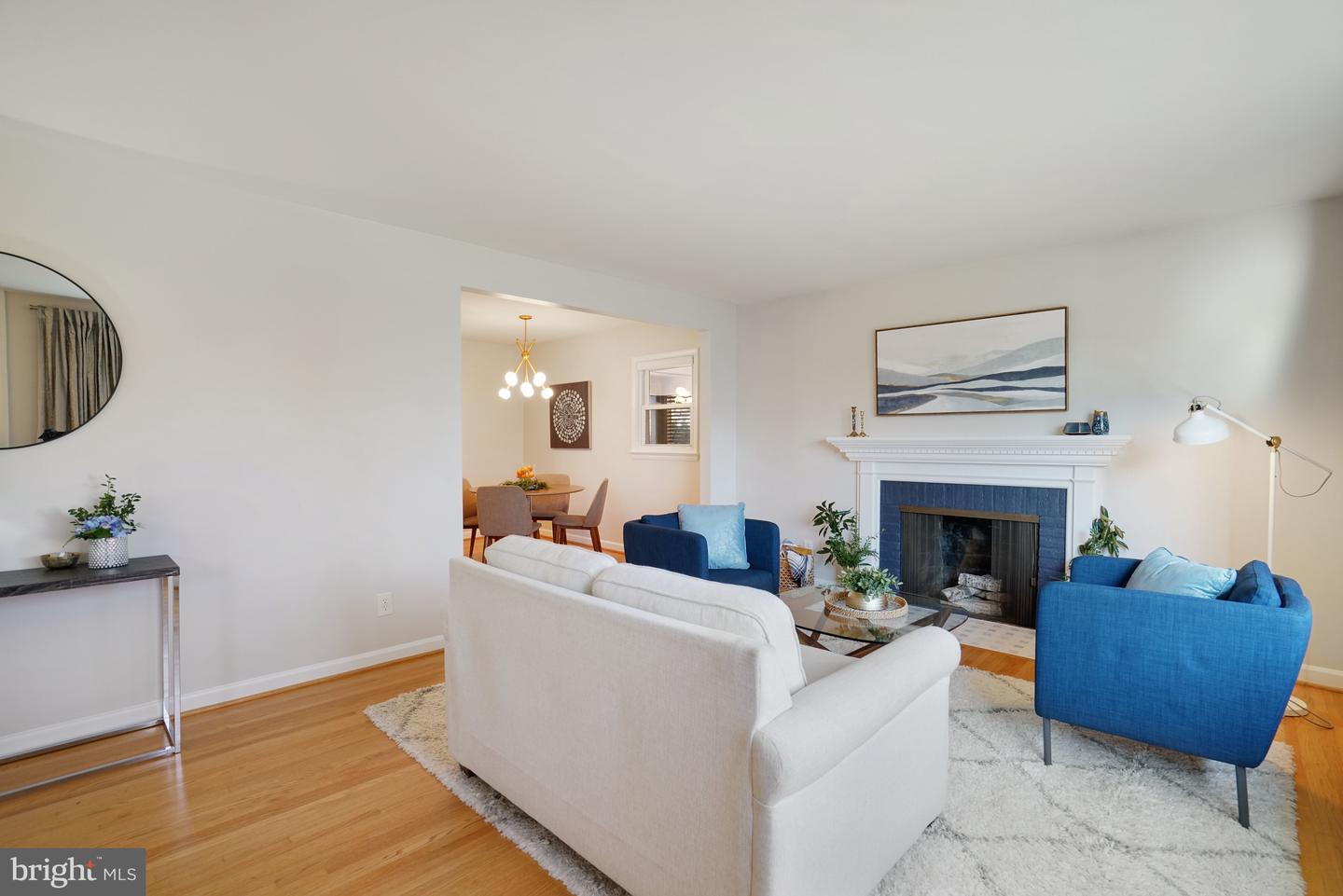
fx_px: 597
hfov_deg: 96.7
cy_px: 448
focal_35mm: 16
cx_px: 672
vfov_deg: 73.8
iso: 1250
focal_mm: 16
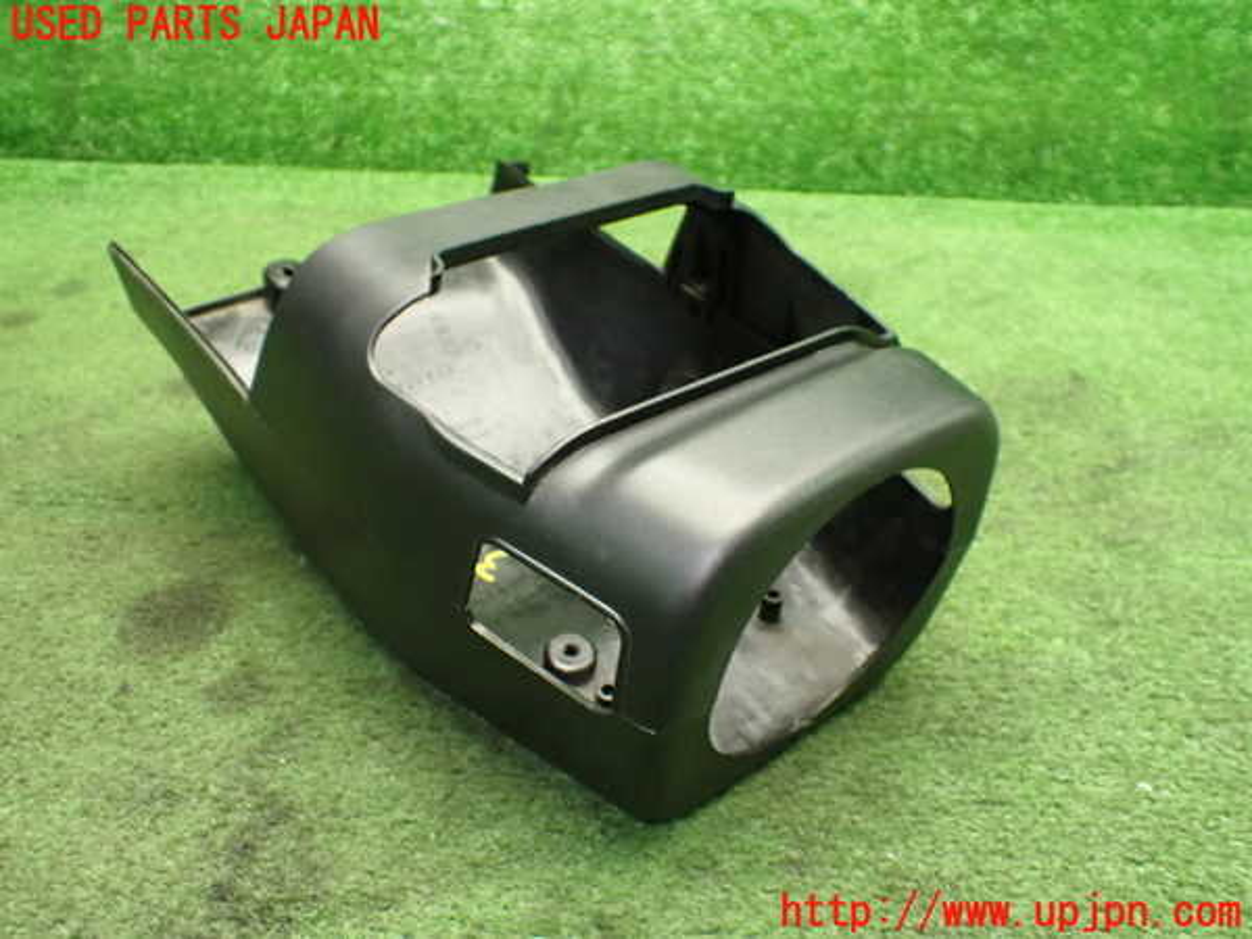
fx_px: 1085
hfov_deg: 60.0
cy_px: 470
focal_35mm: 30
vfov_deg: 46.8
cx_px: 626
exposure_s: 1/60
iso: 800
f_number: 2.3
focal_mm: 5.4
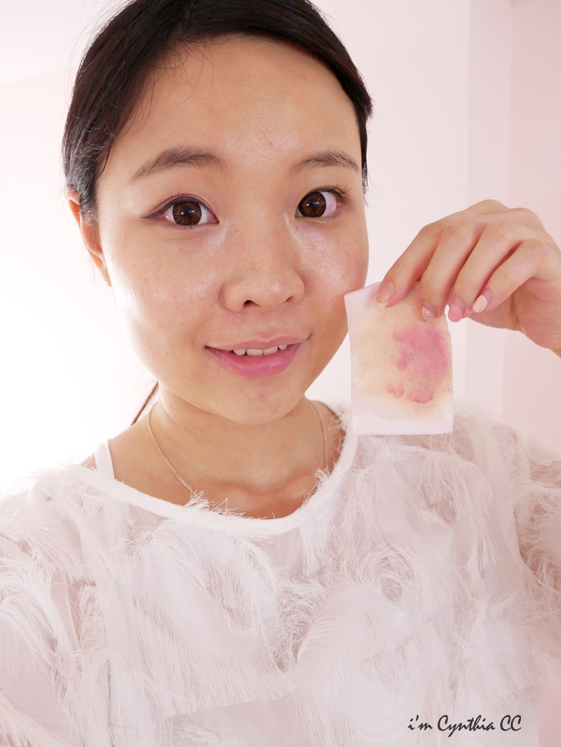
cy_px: 374
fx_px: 691
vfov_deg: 56.8
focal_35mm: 32
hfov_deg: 44.2
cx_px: 280
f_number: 5.6
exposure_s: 1/20
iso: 1600
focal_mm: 16
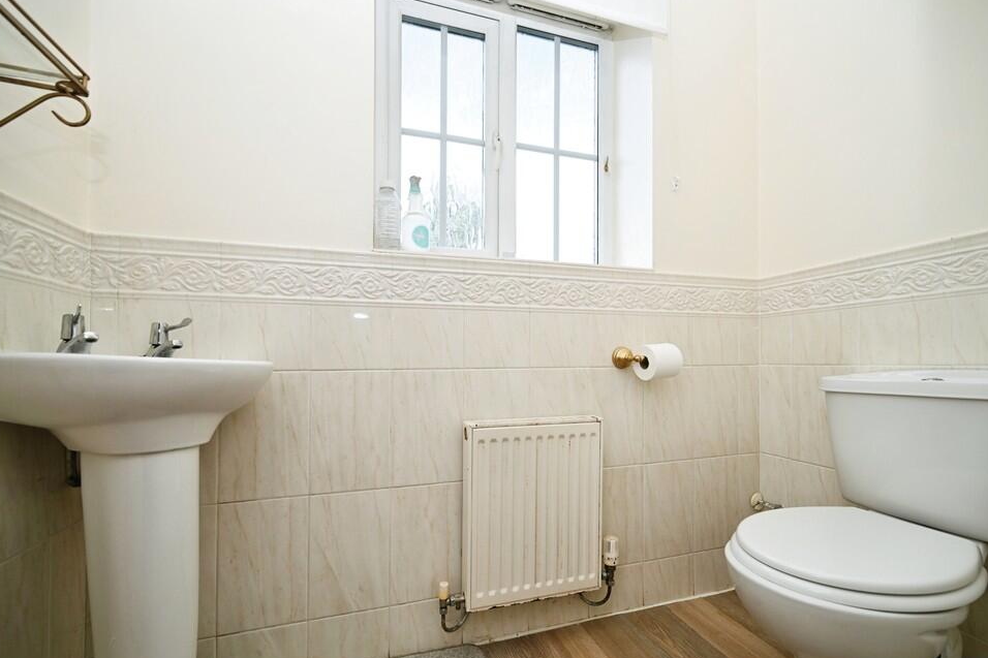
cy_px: 348
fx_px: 412
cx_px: 496
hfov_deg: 100.4
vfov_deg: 77.2
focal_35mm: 15
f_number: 4
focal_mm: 14
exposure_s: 1/60
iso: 100
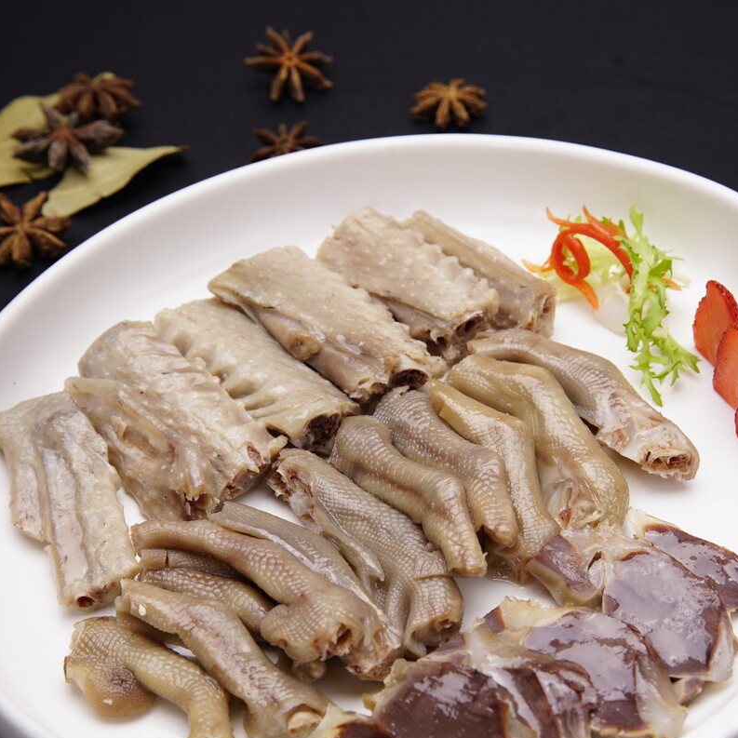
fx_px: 2171
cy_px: 469
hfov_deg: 19.3
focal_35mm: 90
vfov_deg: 19.3
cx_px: 370
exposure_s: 1/125
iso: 100
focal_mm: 70
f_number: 10
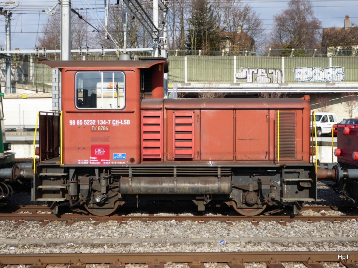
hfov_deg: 36.2
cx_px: 179
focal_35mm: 53
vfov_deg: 27.5
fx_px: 548
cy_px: 134
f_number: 4.1
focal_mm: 9
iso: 80
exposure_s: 1/400
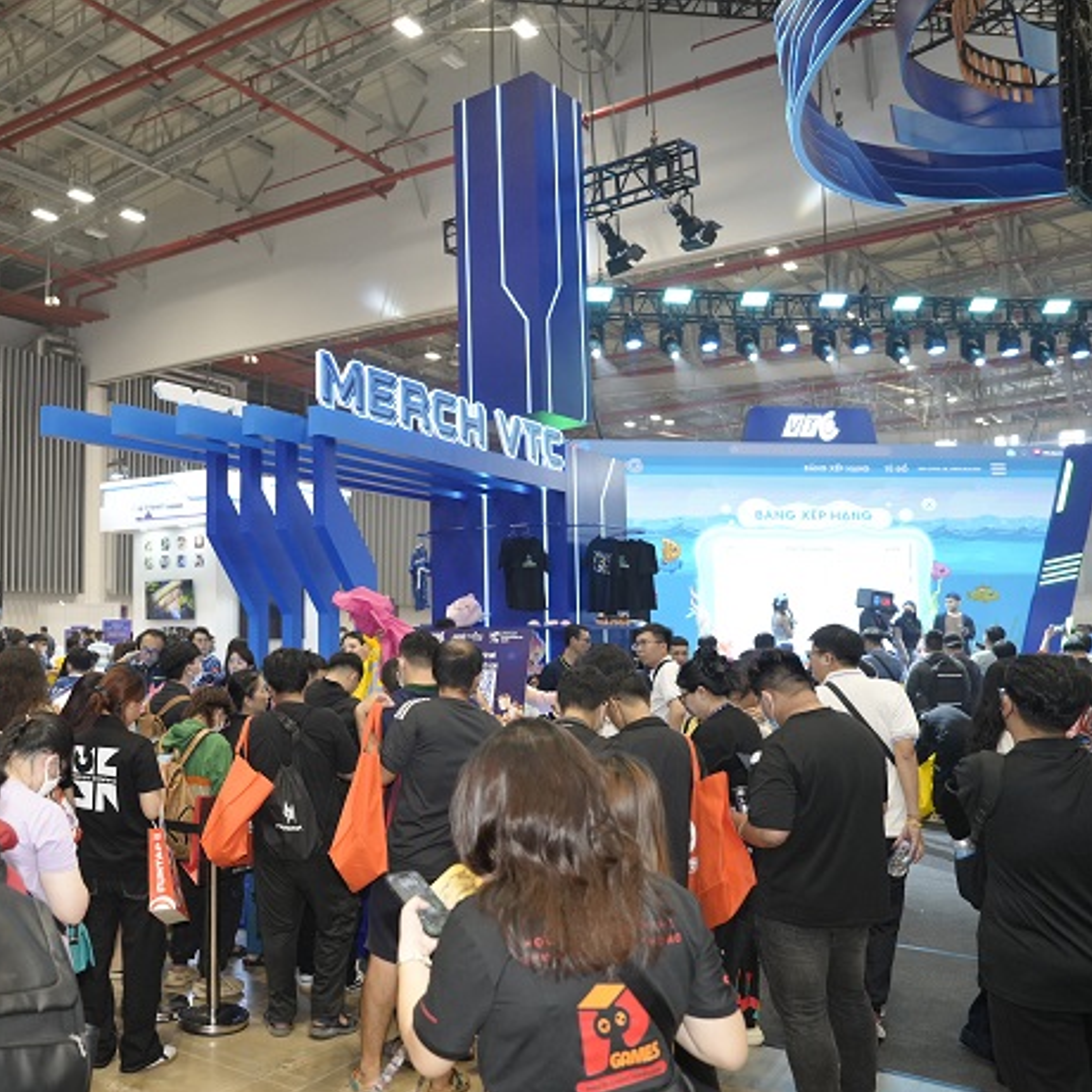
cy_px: 551
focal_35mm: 31
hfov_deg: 50.3
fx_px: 1106
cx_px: 268
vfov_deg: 52.5
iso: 2500
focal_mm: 24
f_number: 3.5
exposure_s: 1/200
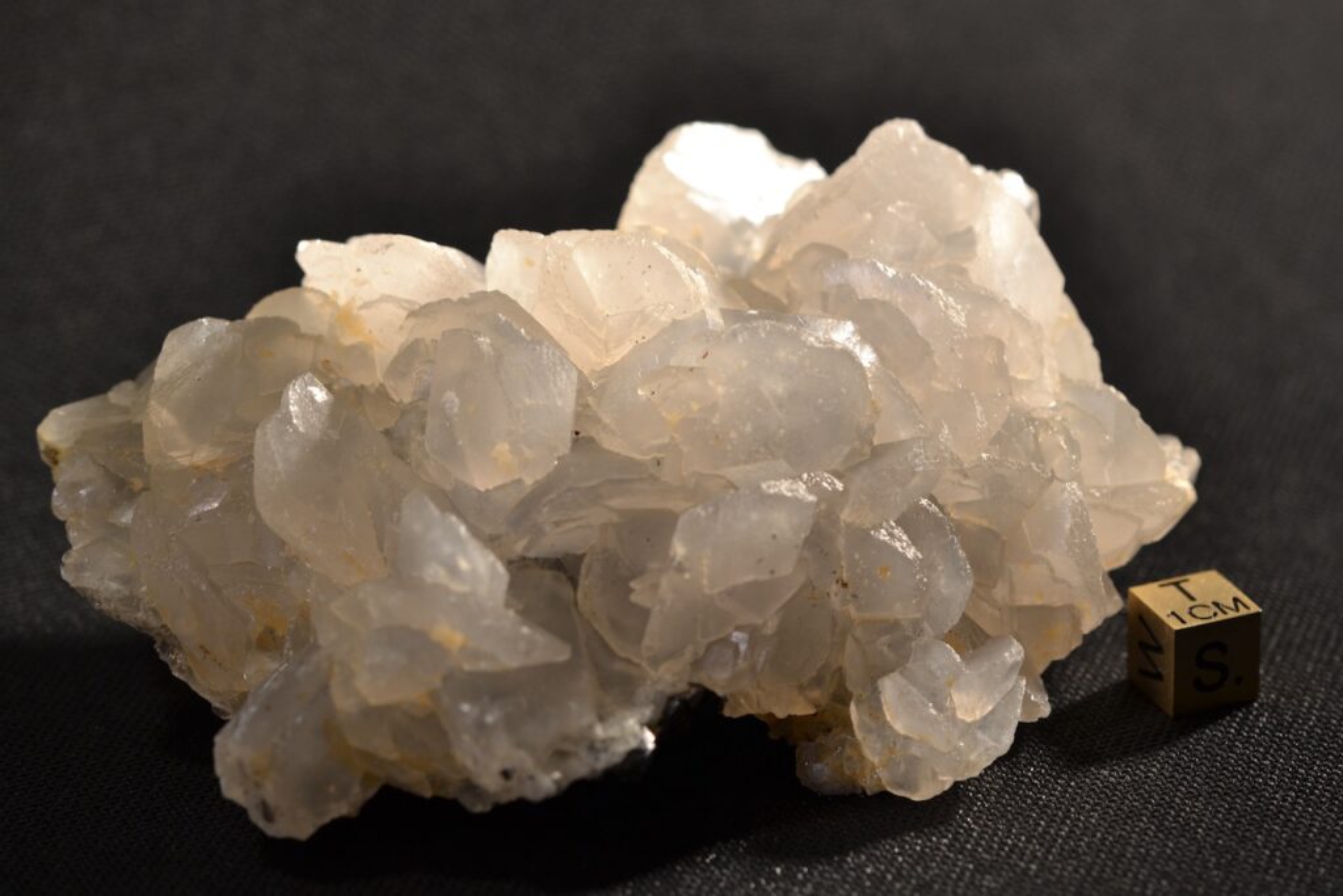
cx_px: 672
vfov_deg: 10.8
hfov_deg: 16.1
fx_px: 4757
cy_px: 448
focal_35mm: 128
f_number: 6.3
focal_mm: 85
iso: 100
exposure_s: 1/13
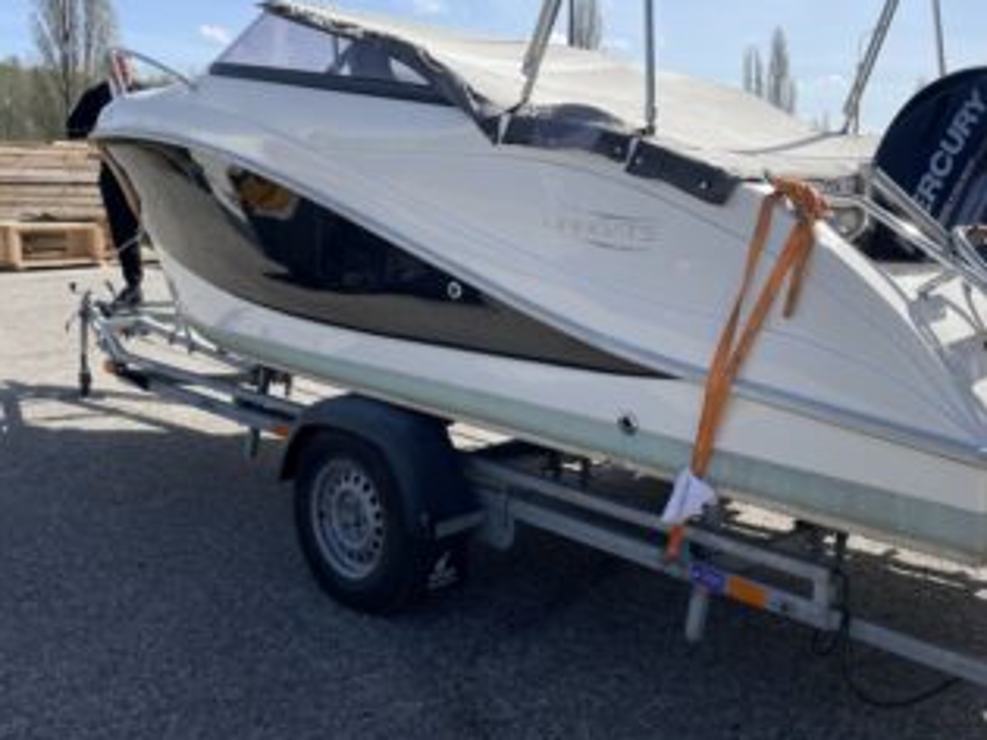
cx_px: 464
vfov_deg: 42.7
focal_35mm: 33
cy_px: 295
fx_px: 941
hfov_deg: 55.3
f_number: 1.6
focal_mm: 4.2
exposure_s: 1/4000
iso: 32
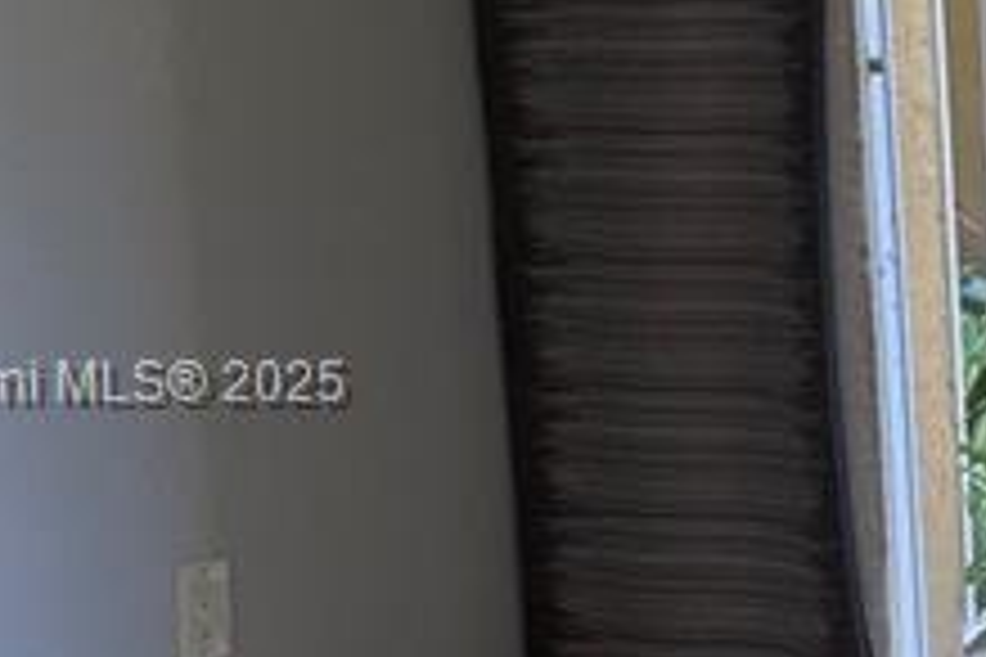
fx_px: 3752
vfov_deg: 10.0
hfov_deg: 13.9
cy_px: 387
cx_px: 1549
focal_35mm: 137
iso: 200
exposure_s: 1/135
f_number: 1.78
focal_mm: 6.76
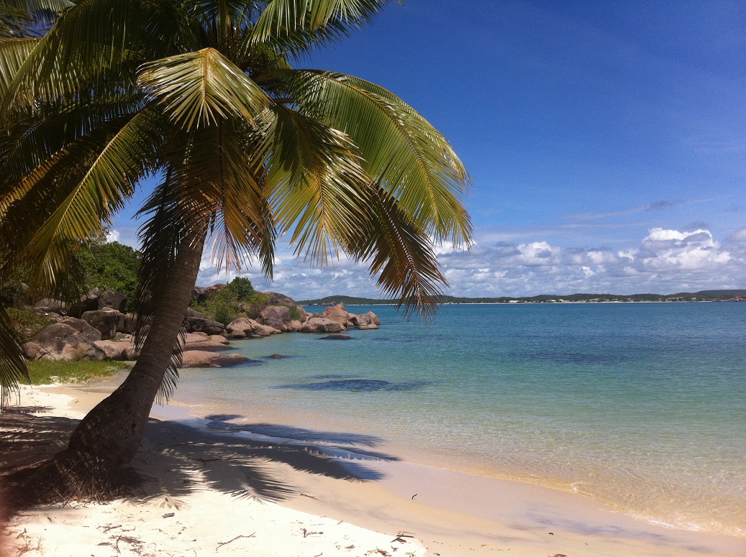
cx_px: 373
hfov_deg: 52.7
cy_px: 278
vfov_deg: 40.6
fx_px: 753
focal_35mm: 35
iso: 80
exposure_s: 1/2011
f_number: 2.8
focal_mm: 3.85
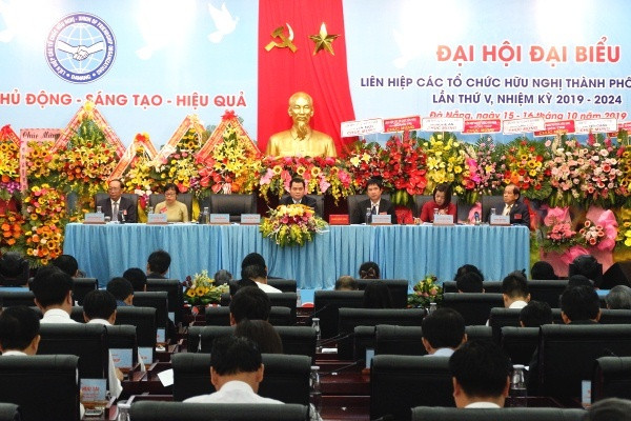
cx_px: 316
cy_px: 210
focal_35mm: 75
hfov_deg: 27.0
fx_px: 1314
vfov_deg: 18.2
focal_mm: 50
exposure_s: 1/140
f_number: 5.6
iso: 3200
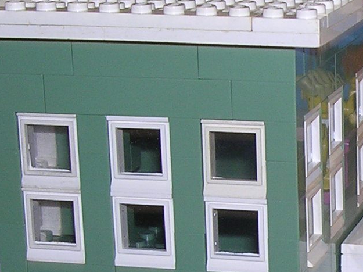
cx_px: 408
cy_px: 264
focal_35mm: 141
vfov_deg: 10.4
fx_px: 1478
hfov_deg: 13.7
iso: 100
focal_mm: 6.6
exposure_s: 1/60.1
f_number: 3
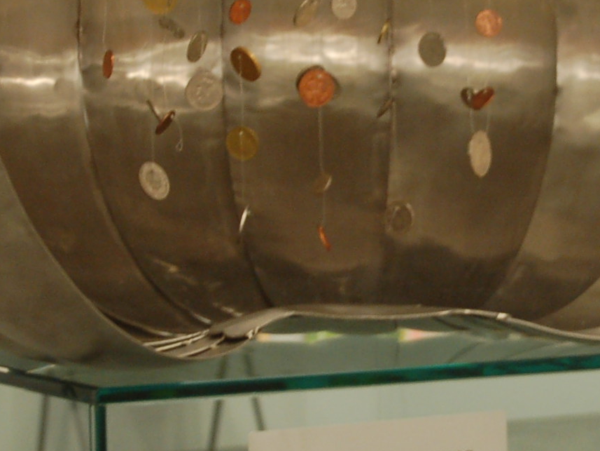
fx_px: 2982
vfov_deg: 8.6
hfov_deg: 11.5
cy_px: 212
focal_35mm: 172
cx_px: 435
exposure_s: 1/30
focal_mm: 34
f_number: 4.5
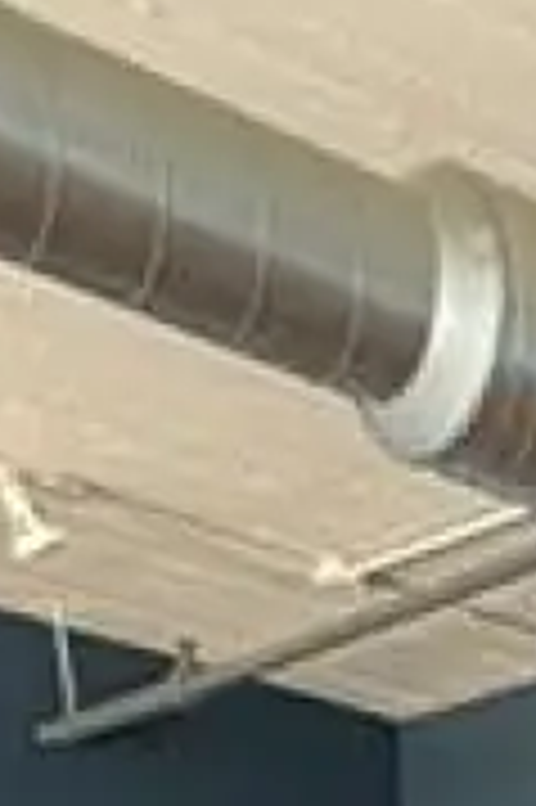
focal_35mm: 130
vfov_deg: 12.2
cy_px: 1995
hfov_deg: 8.5
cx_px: 1707
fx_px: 2909
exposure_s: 1/120
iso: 200
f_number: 2.2
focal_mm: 2.22
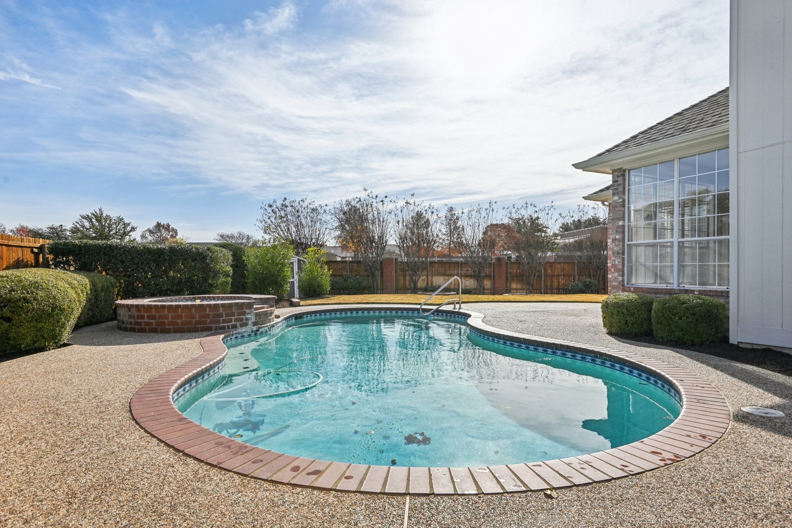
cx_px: 396
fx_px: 418
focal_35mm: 19
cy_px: 264
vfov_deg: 64.5
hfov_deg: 86.9
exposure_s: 1/2500
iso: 400
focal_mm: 19
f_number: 8
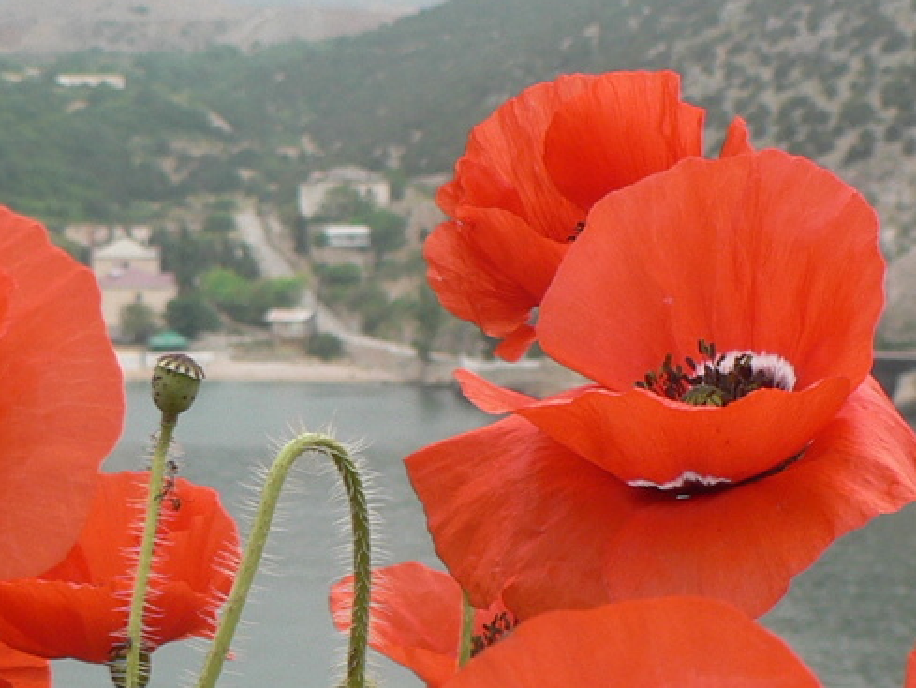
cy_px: 583
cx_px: 648
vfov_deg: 14.3
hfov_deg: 19.0
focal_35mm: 103
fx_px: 2726
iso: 80
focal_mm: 6
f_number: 3.6
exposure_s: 1/100
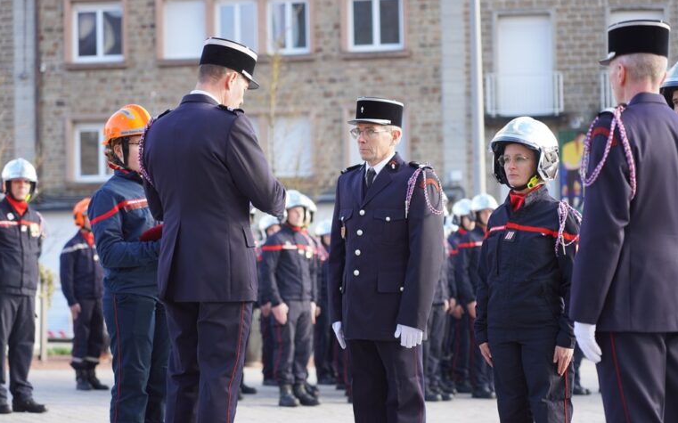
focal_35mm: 108
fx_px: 1995
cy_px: 224
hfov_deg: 19.3
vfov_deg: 12.1
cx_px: 339
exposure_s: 1/160
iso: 200
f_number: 4
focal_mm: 105
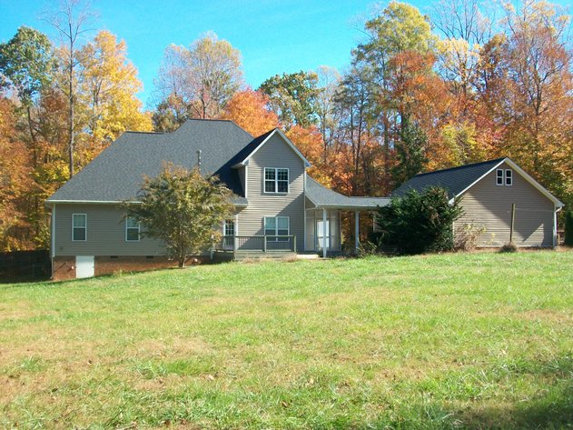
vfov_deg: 34.3
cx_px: 286
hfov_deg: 44.8
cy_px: 215
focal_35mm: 42
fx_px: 695
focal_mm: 7.1
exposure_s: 1/400
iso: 80
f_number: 3.2
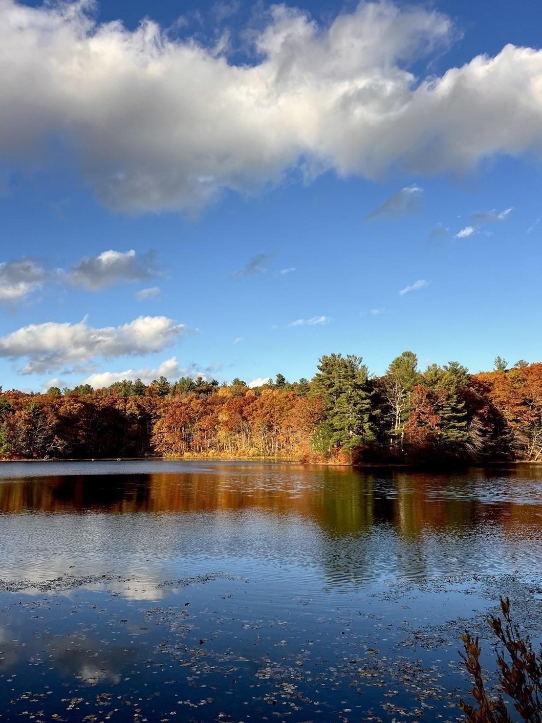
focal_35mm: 27
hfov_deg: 51.3
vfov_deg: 65.3
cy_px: 362
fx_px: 564
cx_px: 264
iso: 50
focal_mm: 5.7
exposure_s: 1/2404
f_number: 1.5
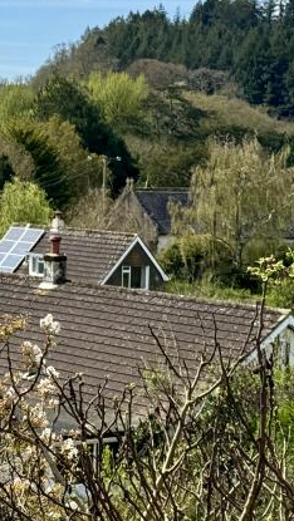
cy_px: 175
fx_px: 1785
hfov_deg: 9.2
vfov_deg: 16.6
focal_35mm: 129
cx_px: -113
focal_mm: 6.76
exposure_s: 1/4975
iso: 64
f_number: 1.78
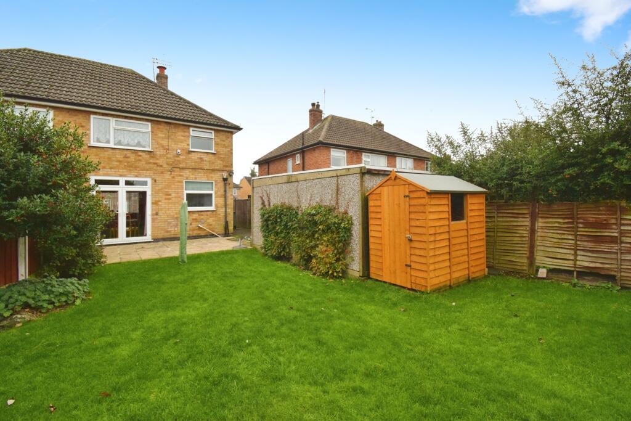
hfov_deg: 100.4
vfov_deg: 77.3
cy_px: 210
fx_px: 263
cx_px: 316
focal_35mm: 15
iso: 1000
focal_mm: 10
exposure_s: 1/320
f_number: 9
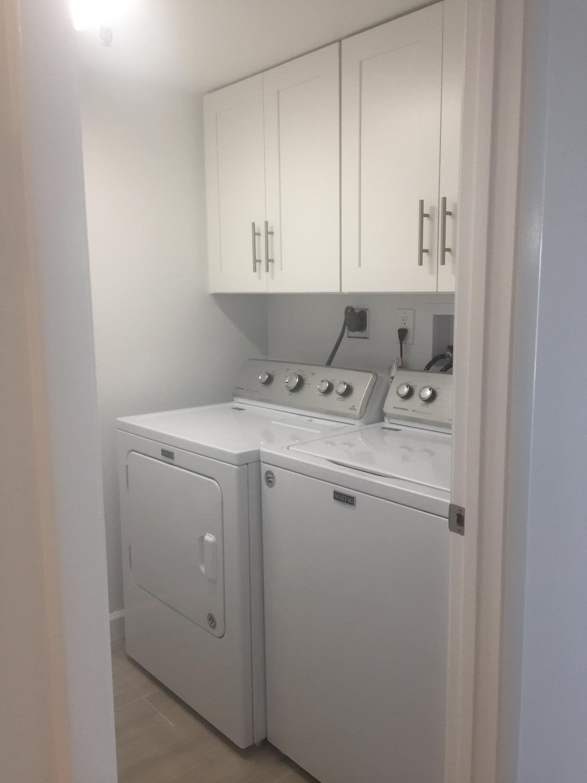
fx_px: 656
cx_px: 294
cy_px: 392
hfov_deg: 48.2
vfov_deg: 61.7
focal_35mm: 29
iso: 32
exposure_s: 1/40
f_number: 2.2
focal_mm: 4.15
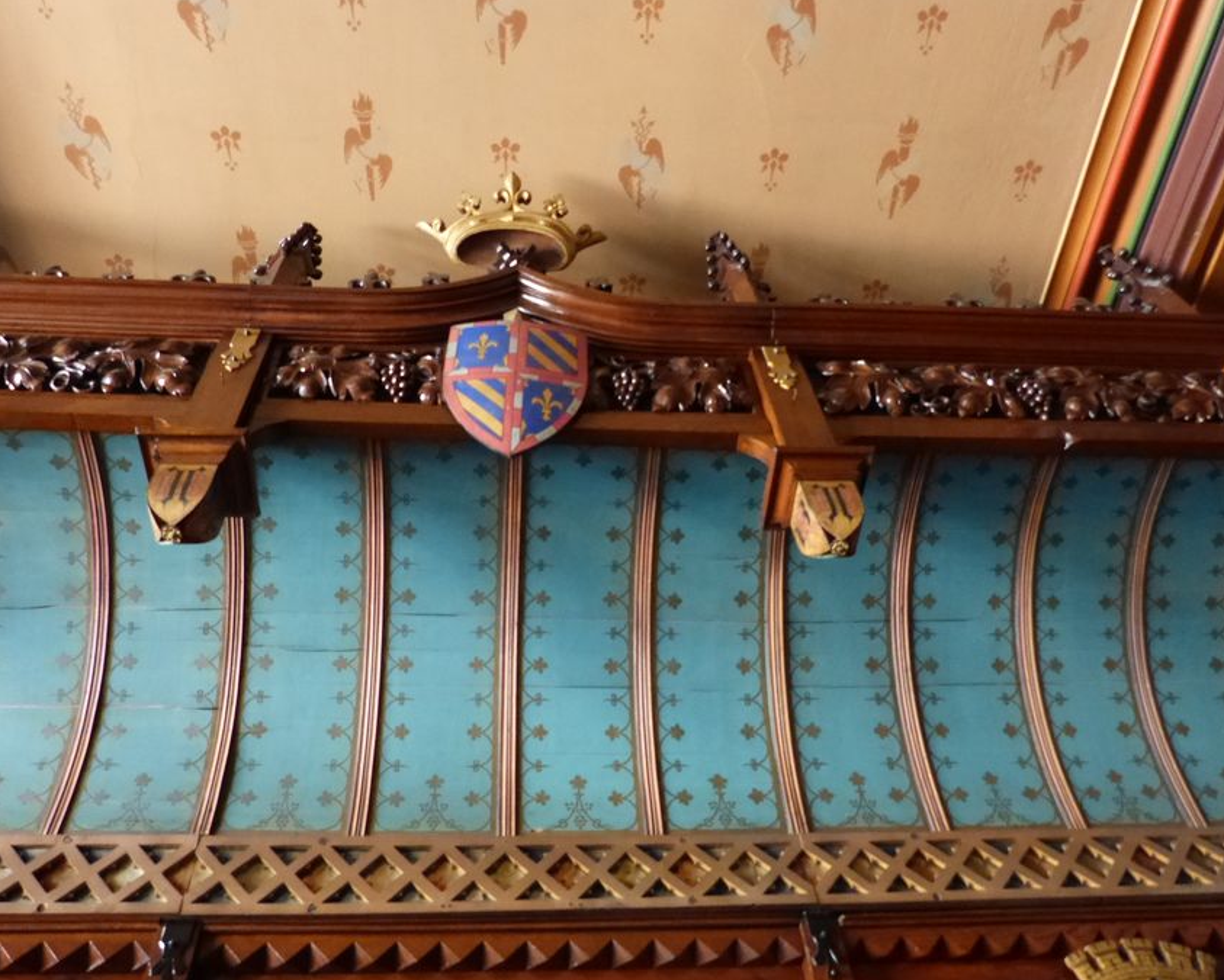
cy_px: 479
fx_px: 978
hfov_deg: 64.0
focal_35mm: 27
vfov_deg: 53.2
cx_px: 582
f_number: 2.8
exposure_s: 1/15
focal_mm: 4.5
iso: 800
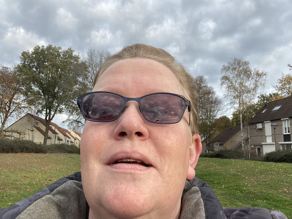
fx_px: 253
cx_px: 146
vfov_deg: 46.8
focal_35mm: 30
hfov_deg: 60.0
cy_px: 110
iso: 25
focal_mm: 2.71
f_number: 2.2
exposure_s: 1/280
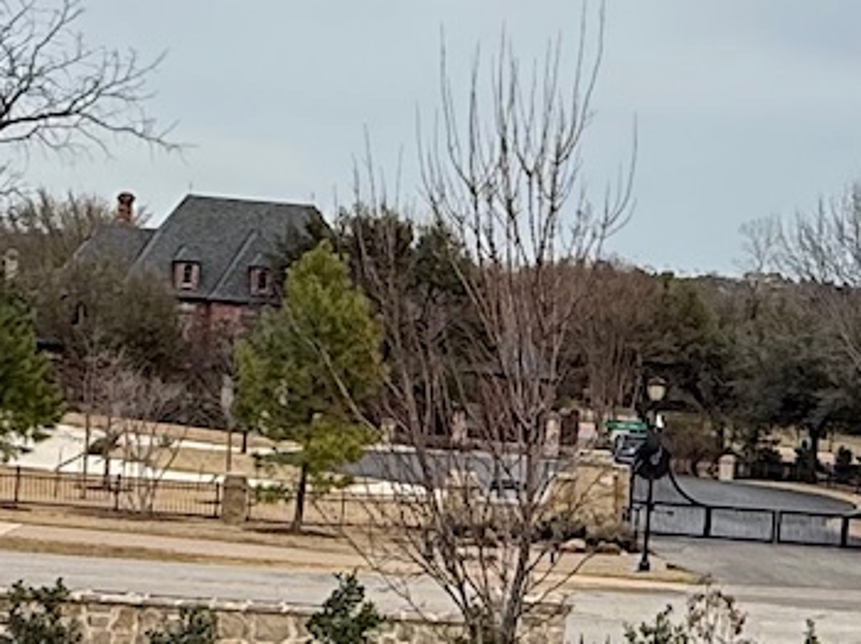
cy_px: 290
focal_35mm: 82
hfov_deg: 23.8
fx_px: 2038
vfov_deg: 18.0
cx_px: 539
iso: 50
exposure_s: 1/955
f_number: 2.2
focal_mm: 2.22
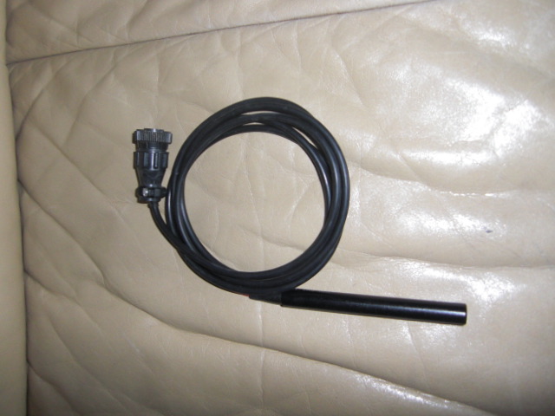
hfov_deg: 63.4
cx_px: 278
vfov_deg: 49.7
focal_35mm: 28
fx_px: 449
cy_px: 208
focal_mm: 4.9
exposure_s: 1/60
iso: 200
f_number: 2.6
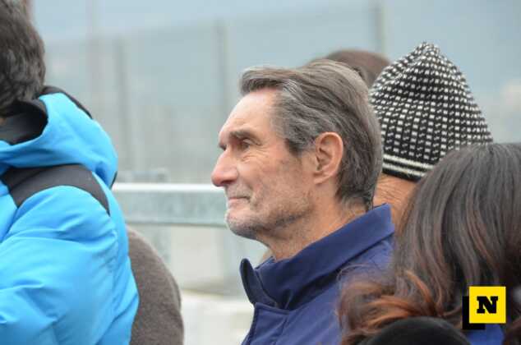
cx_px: 260
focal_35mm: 300
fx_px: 4333
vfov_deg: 4.6
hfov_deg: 6.9
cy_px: 172
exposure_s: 1/200
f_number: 8
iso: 1250
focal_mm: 200
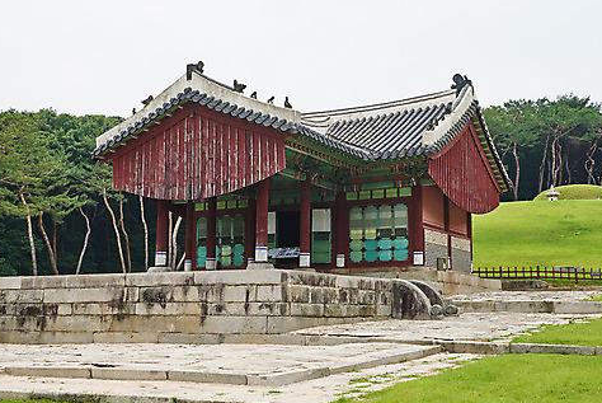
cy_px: 189
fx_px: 803
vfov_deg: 28.1
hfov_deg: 41.0
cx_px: 341
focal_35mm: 48
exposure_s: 1/4000
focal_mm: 38
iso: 1000
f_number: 5.6
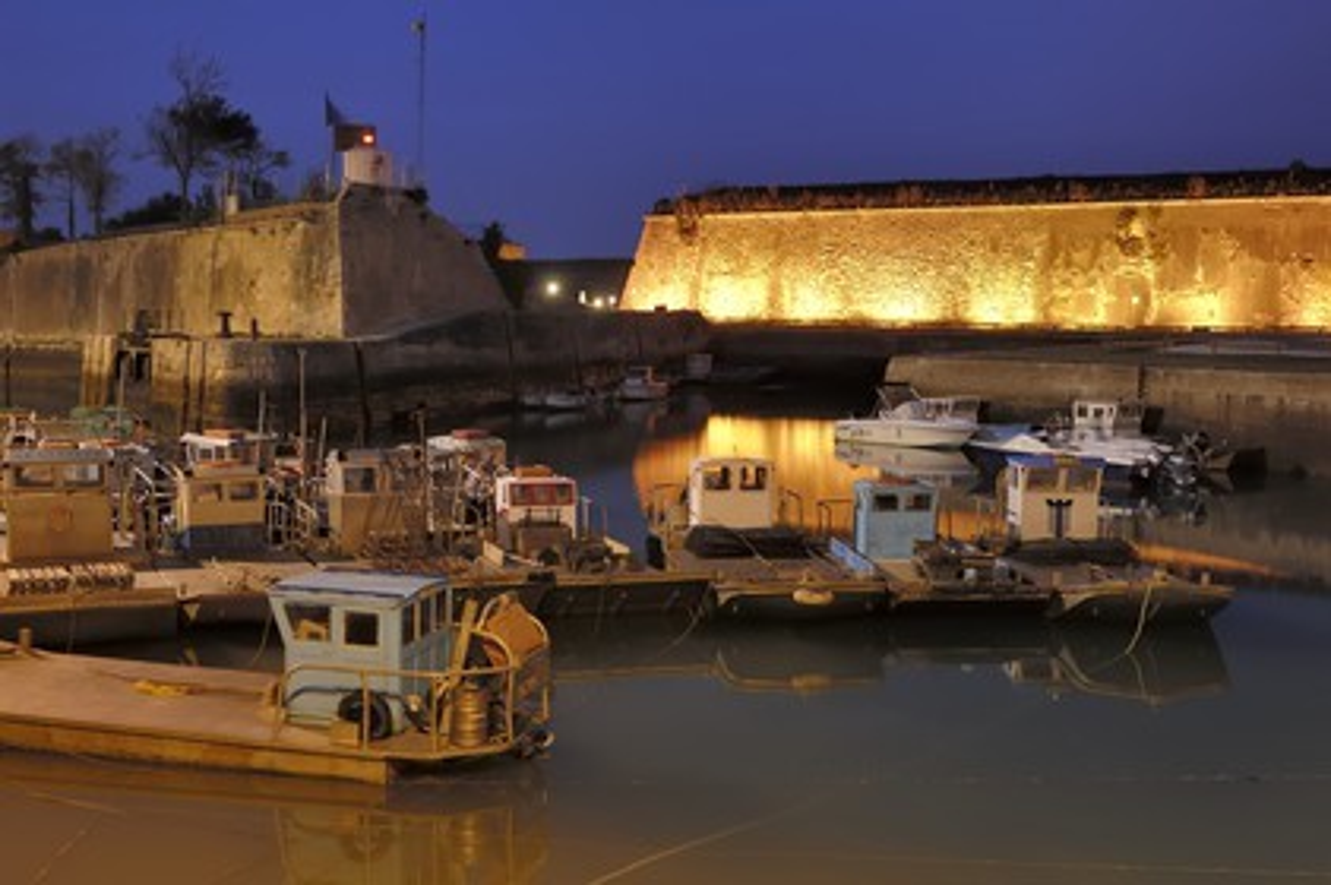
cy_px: 442
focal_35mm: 42
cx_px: 666
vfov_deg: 31.8
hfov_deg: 46.4
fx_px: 1552
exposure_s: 14
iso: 100
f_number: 6.3
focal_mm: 28
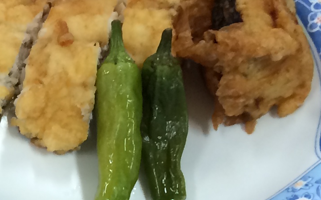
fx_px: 1259
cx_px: -276
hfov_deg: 13.0
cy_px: 337
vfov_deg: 8.8
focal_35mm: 144
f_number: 2.2
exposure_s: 1/30
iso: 40
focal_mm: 4.12
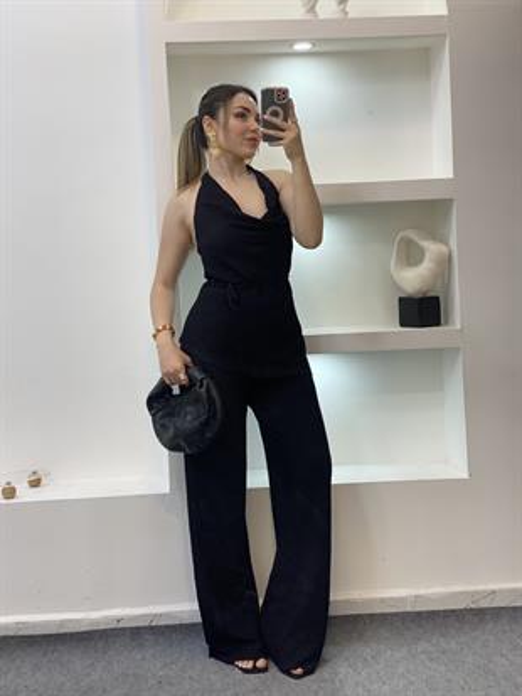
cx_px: 261
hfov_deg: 28.0
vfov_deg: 36.8
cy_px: 348
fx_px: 1045
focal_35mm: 52
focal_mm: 6
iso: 80
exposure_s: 1/100
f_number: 2
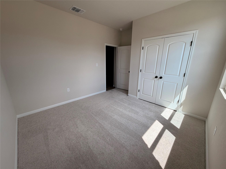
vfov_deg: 85.7
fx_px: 91
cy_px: 84
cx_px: 113
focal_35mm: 14
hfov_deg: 102.1
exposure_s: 1/213
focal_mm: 2.22
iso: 40
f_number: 2.2
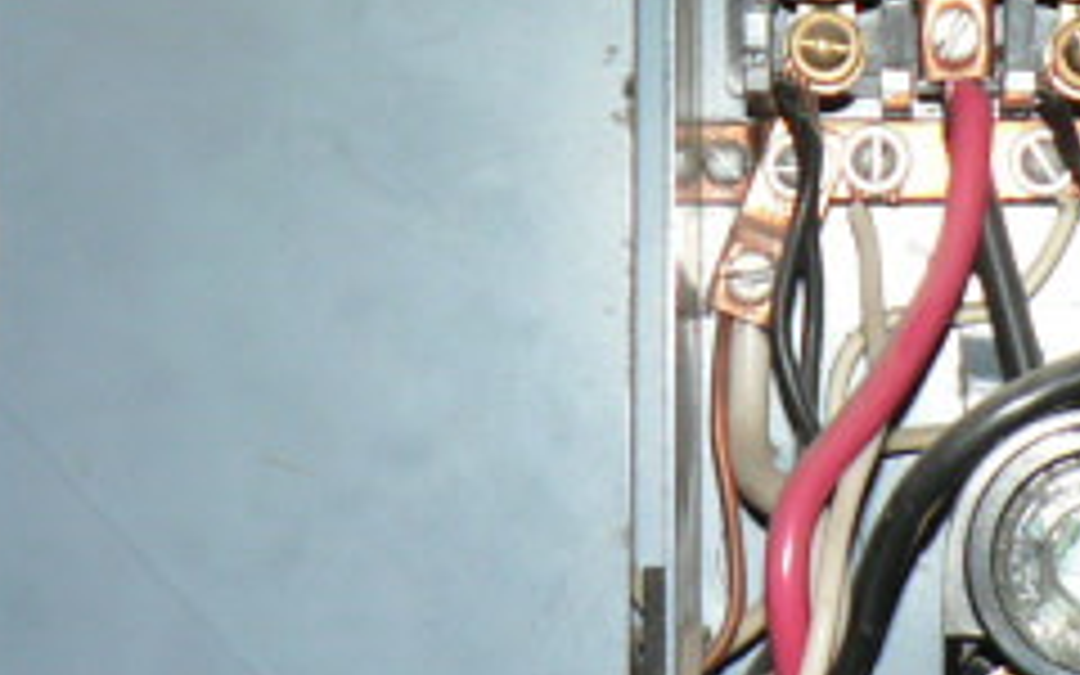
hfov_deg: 16.0
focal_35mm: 130
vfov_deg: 9.9
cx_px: 819
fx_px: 3826
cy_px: -135
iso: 100
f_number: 2.8
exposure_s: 1/60
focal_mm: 7.6
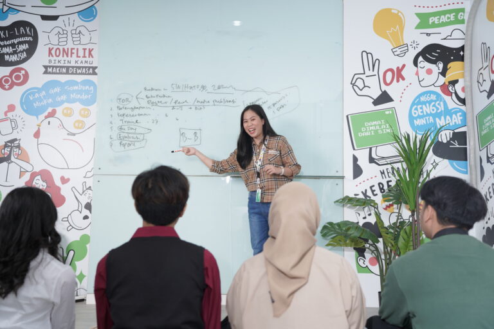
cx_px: 247
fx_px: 535
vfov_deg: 34.2
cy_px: 164
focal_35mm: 39
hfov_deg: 49.6
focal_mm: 39
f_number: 2.8
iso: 125
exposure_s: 1/160
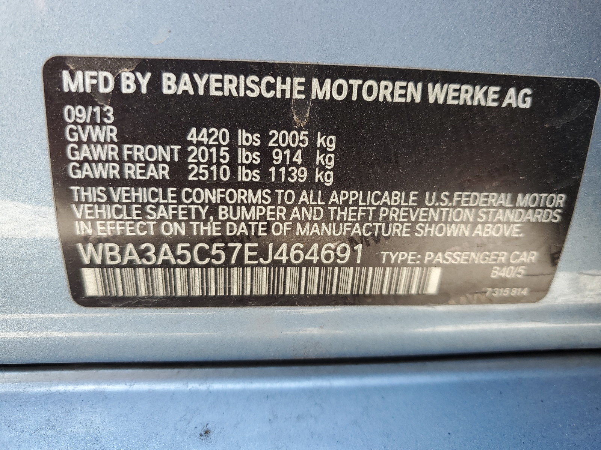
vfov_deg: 53.1
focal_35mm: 26
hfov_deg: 67.3
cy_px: 225
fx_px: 451
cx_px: 300
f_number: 1.5
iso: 50
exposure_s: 1/312
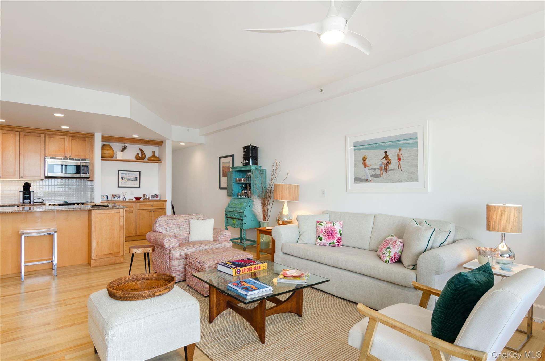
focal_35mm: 20
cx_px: 272
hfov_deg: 85.5
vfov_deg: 63.0
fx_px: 295
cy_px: 180
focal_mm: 13
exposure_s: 1/1.67
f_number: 8
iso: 200
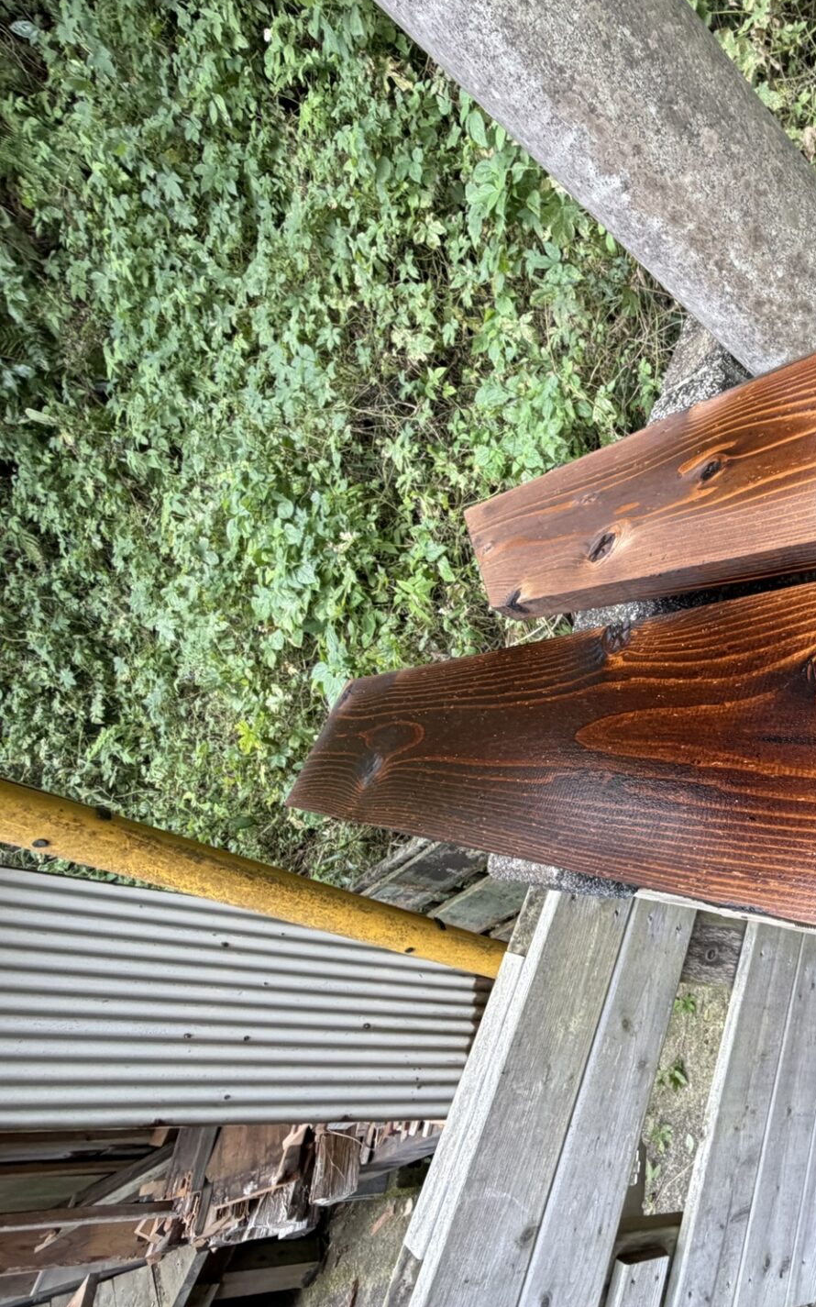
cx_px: 836
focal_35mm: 20
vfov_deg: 85.1
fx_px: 712
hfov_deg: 48.0
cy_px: 649
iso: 100
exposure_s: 1/121
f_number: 2.2
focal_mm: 2.22
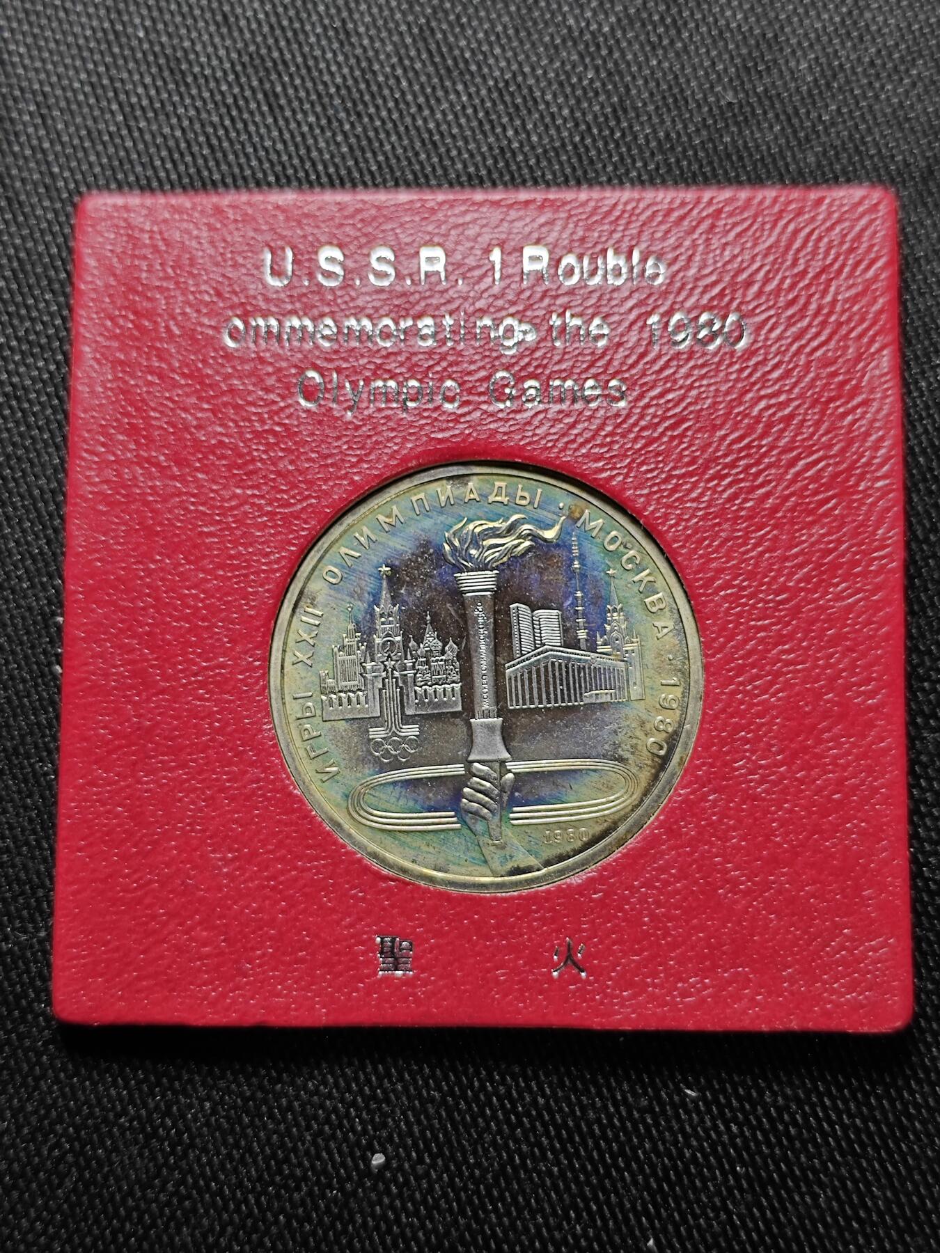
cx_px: 470
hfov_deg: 29.7
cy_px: 626
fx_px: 1774
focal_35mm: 49
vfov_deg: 38.9
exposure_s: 1/81.1
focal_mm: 5.84
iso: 125
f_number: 1.6
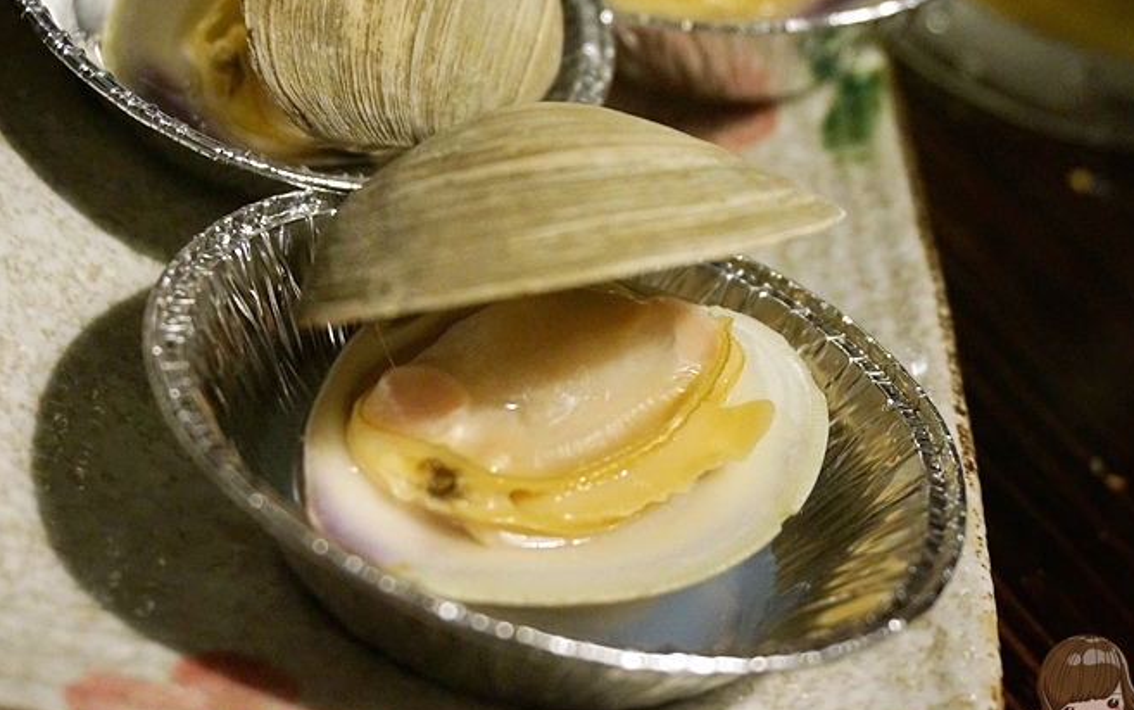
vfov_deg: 22.5
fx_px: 1781
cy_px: 363
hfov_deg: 35.3
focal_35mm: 58
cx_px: 549
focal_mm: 31
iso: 3200
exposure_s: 1/50
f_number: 5
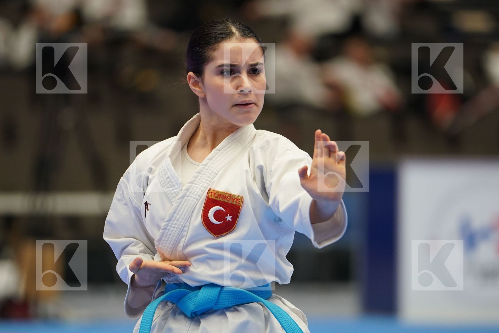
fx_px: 4158
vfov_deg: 4.6
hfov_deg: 6.9
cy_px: 166
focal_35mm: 300
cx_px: 250
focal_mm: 200
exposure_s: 1/500
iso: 1250
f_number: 2.8
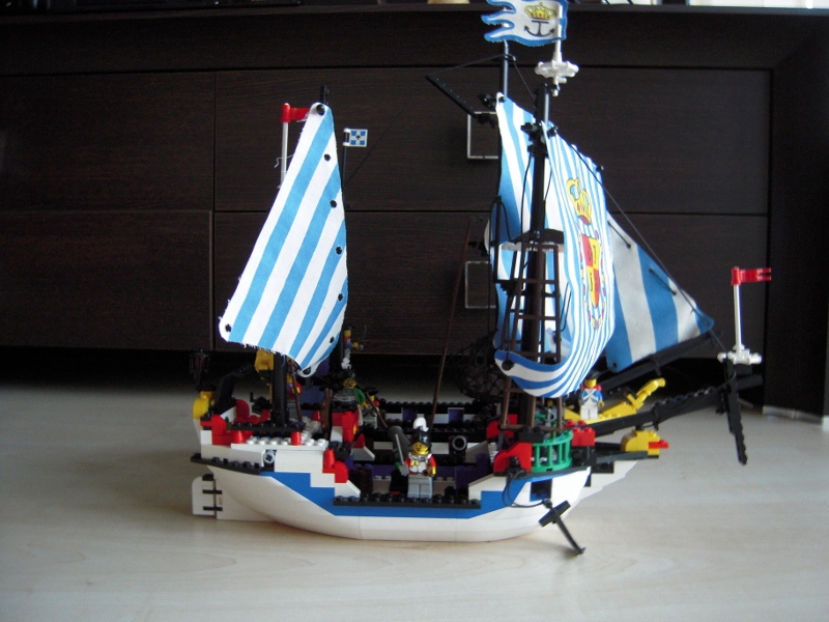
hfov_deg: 63.4
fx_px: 671
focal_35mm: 28
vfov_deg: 49.7
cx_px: 414
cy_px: 311
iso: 400
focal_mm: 5
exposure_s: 1/15
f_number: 2.7
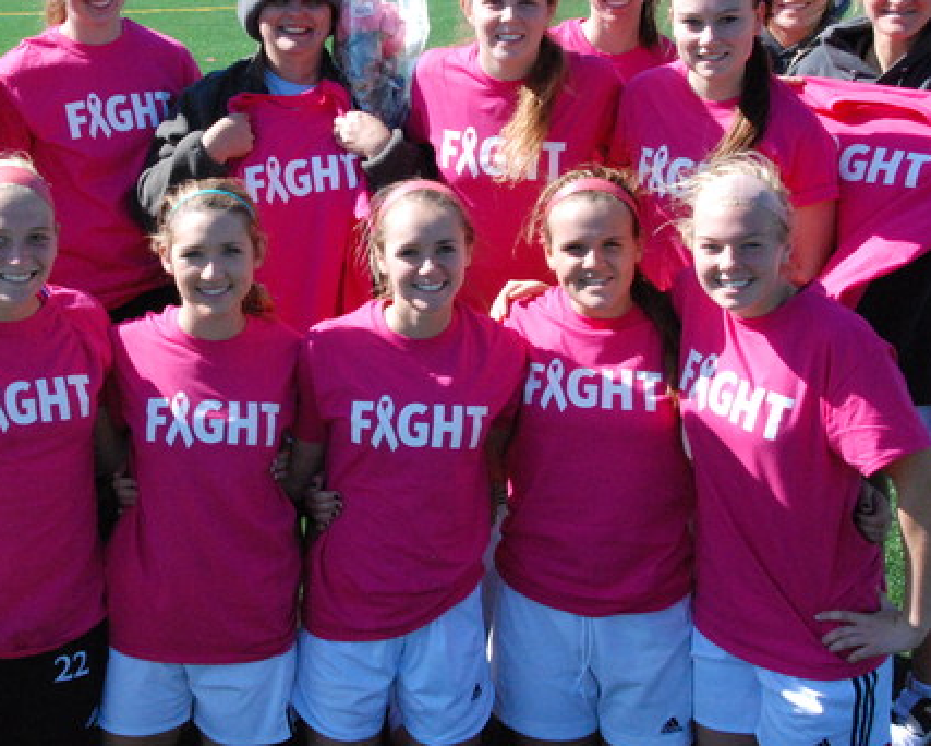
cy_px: 229
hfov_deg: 24.9
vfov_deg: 20.1
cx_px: 316
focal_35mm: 76
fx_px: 2095
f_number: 14
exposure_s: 1/800
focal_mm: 32
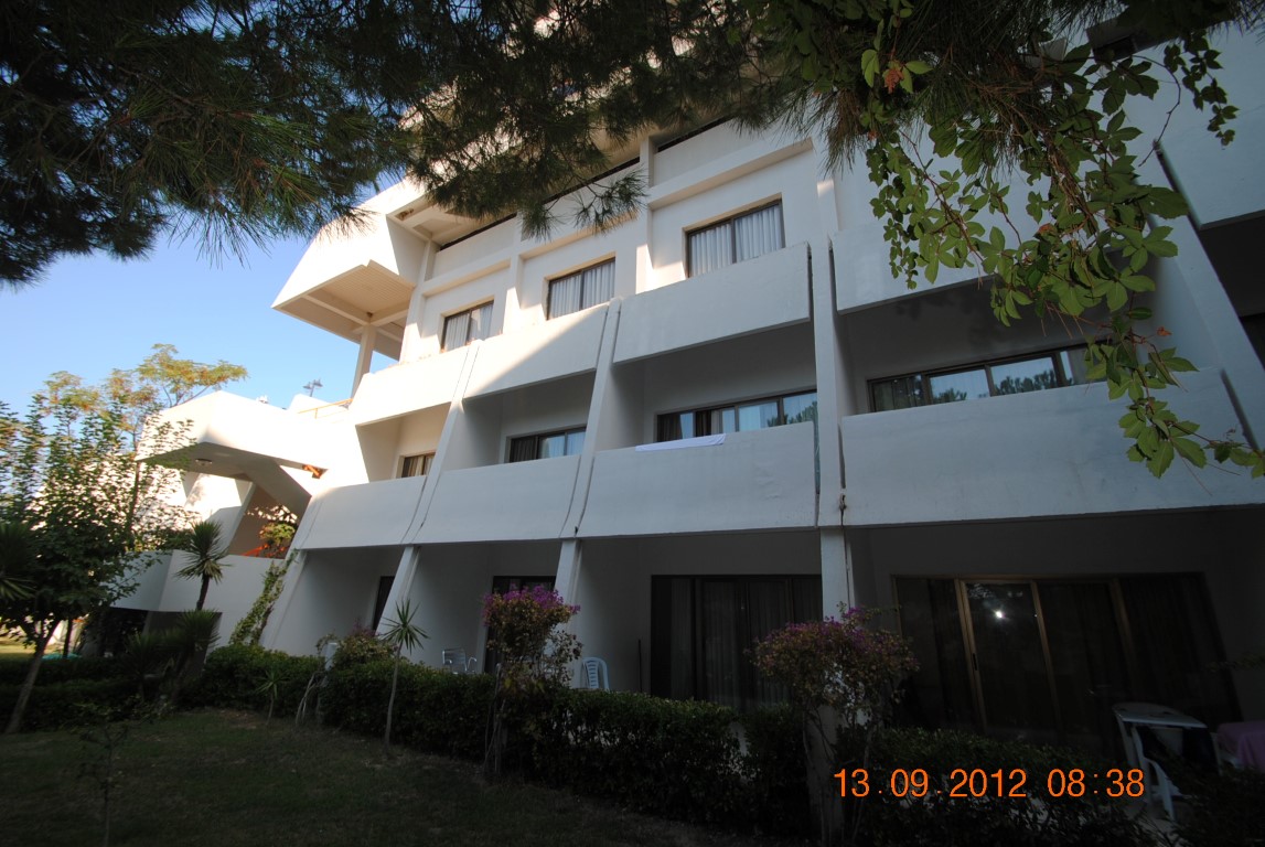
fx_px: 528
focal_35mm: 15
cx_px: 632
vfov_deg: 77.5
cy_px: 424
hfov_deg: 100.3
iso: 100
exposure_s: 1/200
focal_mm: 10
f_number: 5.6
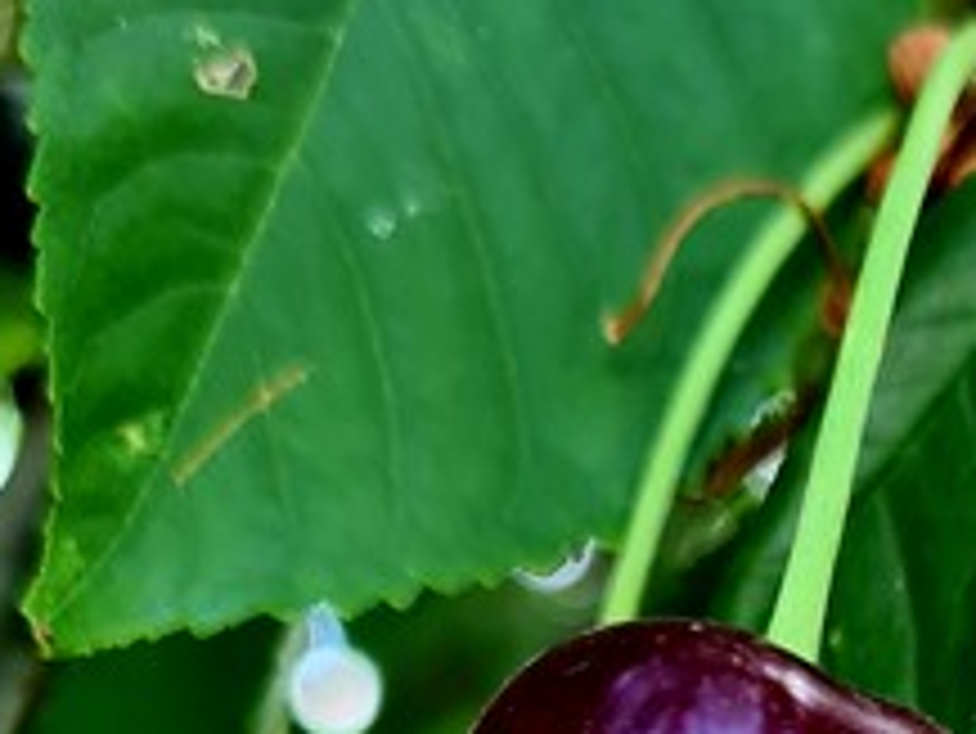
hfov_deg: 20.1
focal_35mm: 96
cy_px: 1216
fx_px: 2708
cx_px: 859
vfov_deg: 14.1
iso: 50
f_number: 1.8
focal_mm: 5.4
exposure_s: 1/102
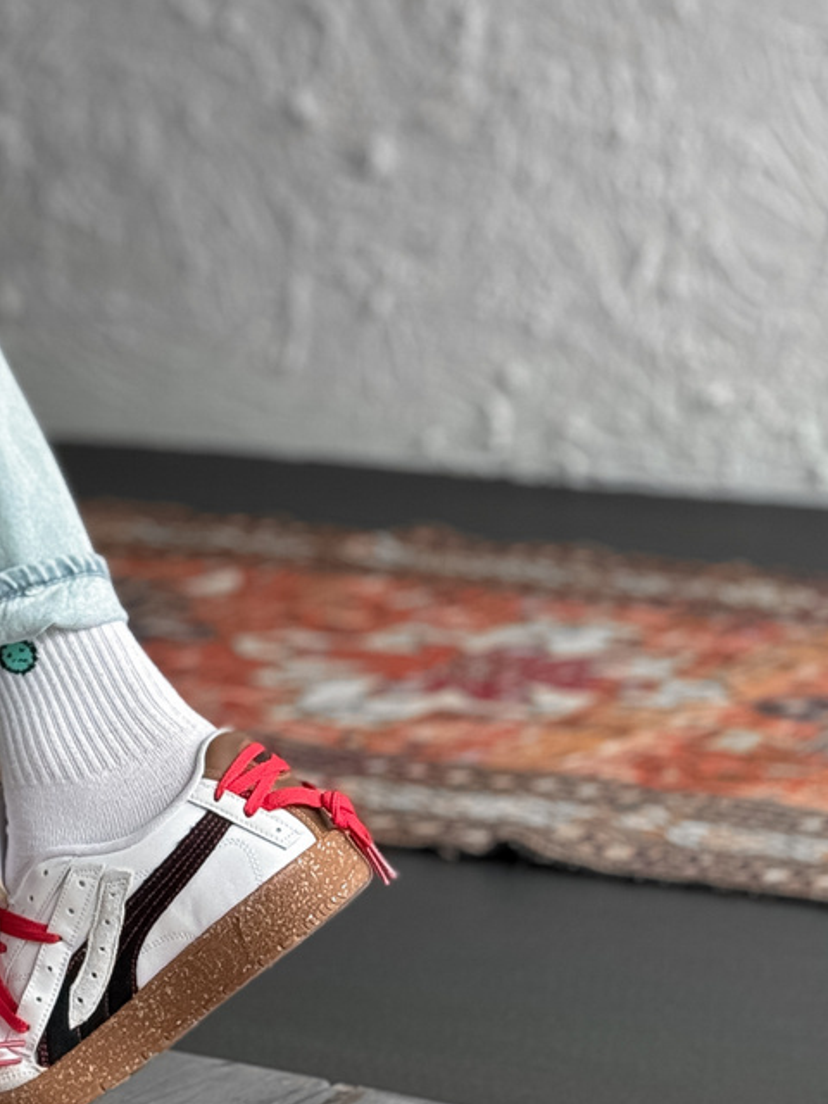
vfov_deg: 16.0
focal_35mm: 120
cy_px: -76
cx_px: -179
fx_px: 3827
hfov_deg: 12.1
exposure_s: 1/160
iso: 64
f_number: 1.8
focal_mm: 6.86
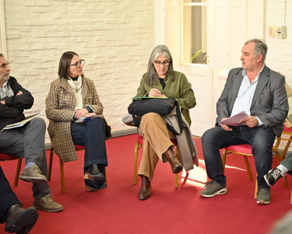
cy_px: 118
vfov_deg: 23.5
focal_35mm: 65
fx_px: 562
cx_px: 167
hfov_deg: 29.1
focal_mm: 57
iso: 2500
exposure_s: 1/320
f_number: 4
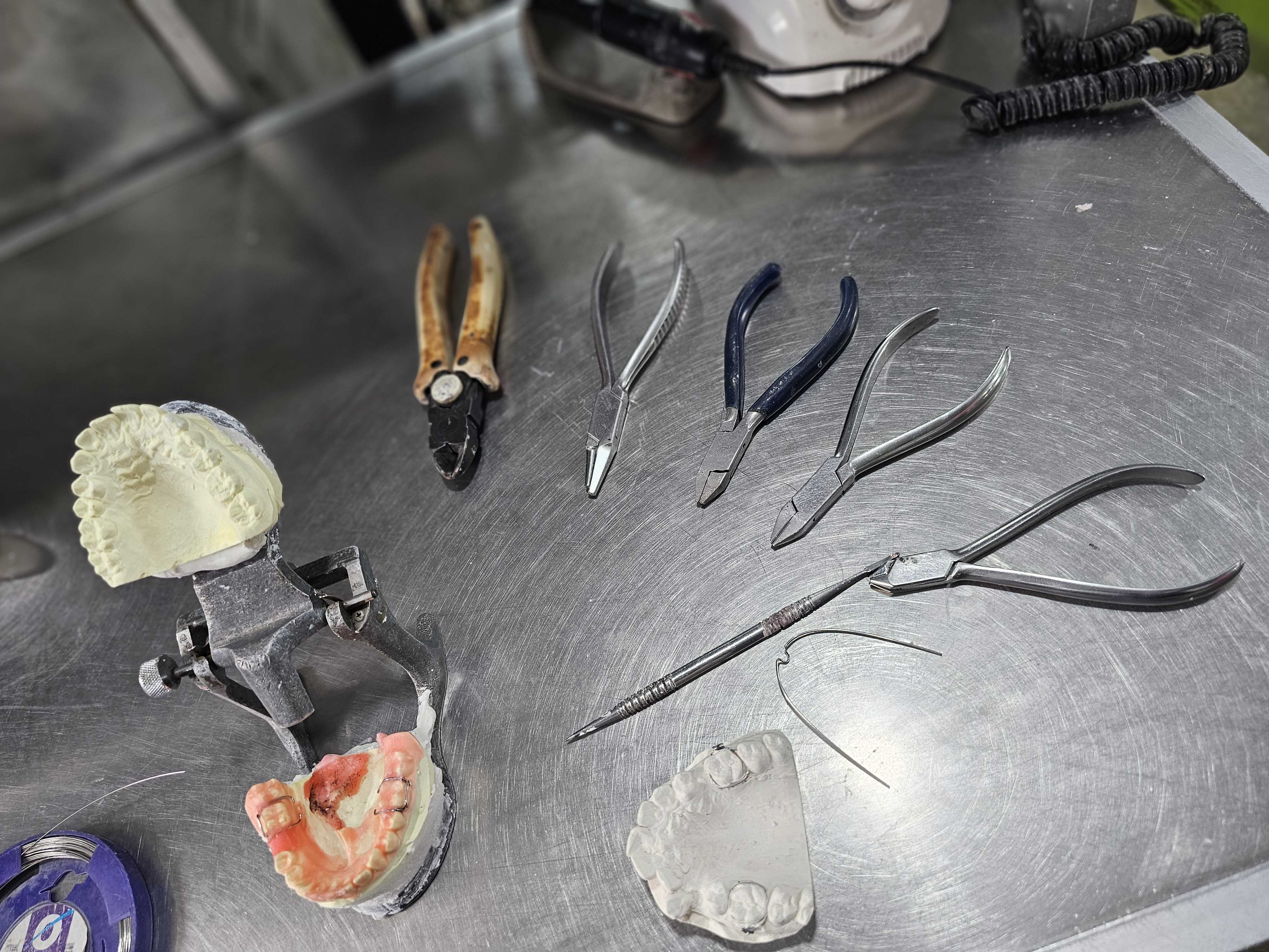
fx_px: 843
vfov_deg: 58.9
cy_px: 476
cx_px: 634
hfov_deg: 73.9
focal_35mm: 23
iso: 200
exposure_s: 1/100
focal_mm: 6.3
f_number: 1.7
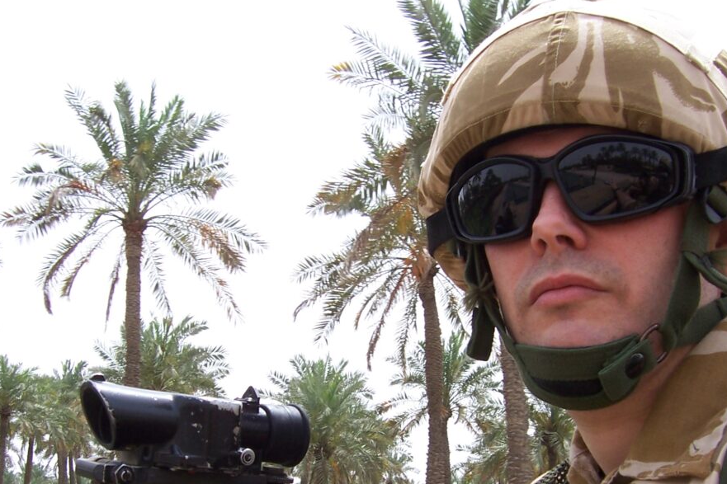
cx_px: 333
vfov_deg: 26.1
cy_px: 367
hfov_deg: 38.9
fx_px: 1030
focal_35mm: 51
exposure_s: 1/250
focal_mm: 6
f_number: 4.8
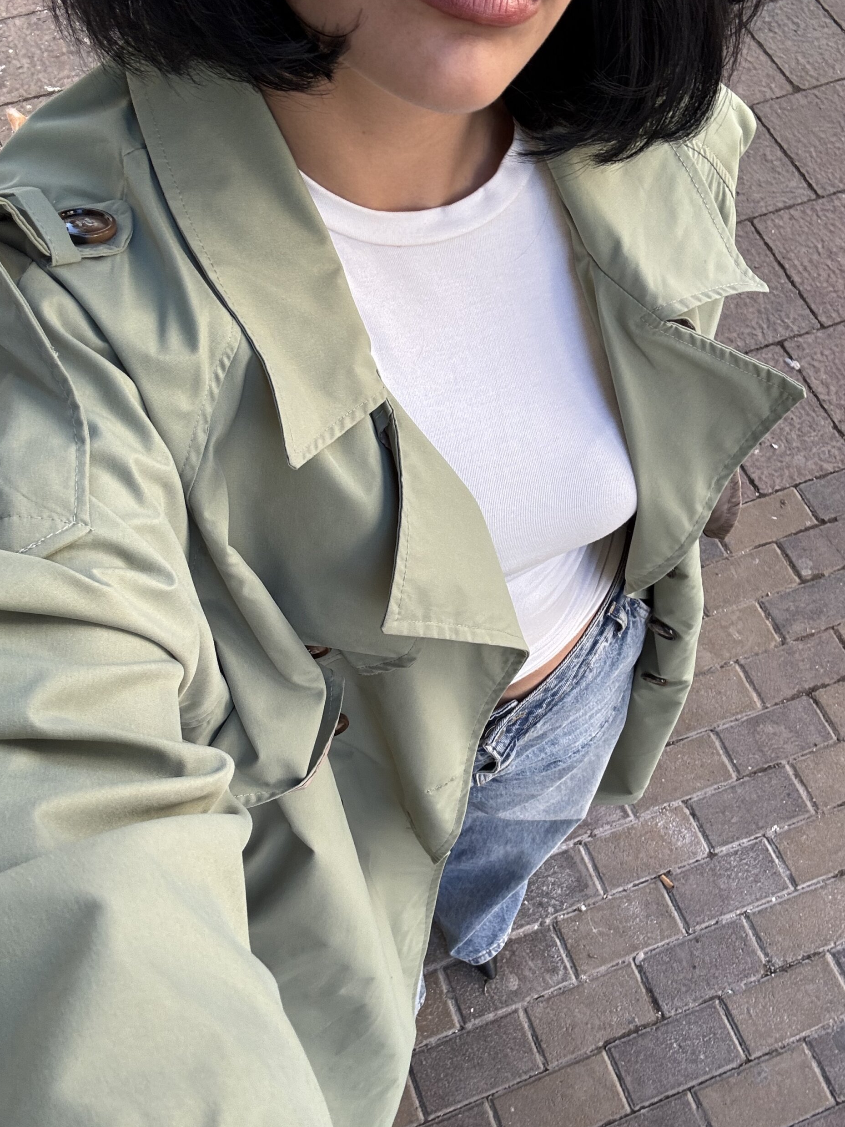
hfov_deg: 45.4
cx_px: 415
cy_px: 577
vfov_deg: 58.3
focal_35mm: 31
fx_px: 1009
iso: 32
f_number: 1.9
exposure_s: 1/121
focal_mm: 2.69
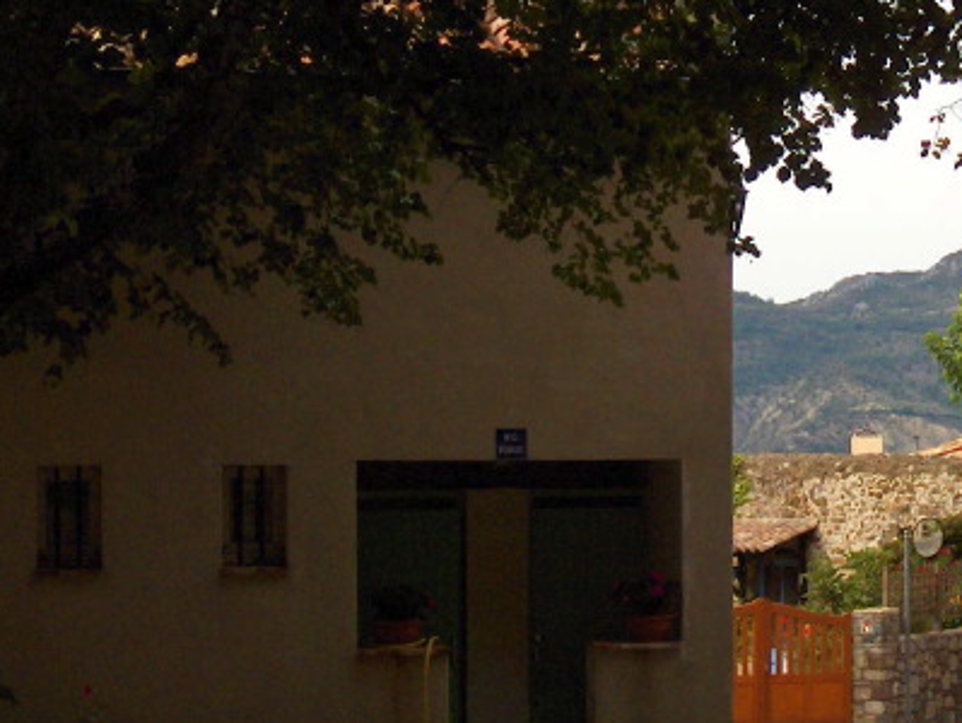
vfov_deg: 10.8
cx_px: 1124
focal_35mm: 138
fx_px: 3839
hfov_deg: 13.9
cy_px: 421
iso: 100
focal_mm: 11.4
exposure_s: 1/917
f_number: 3.2
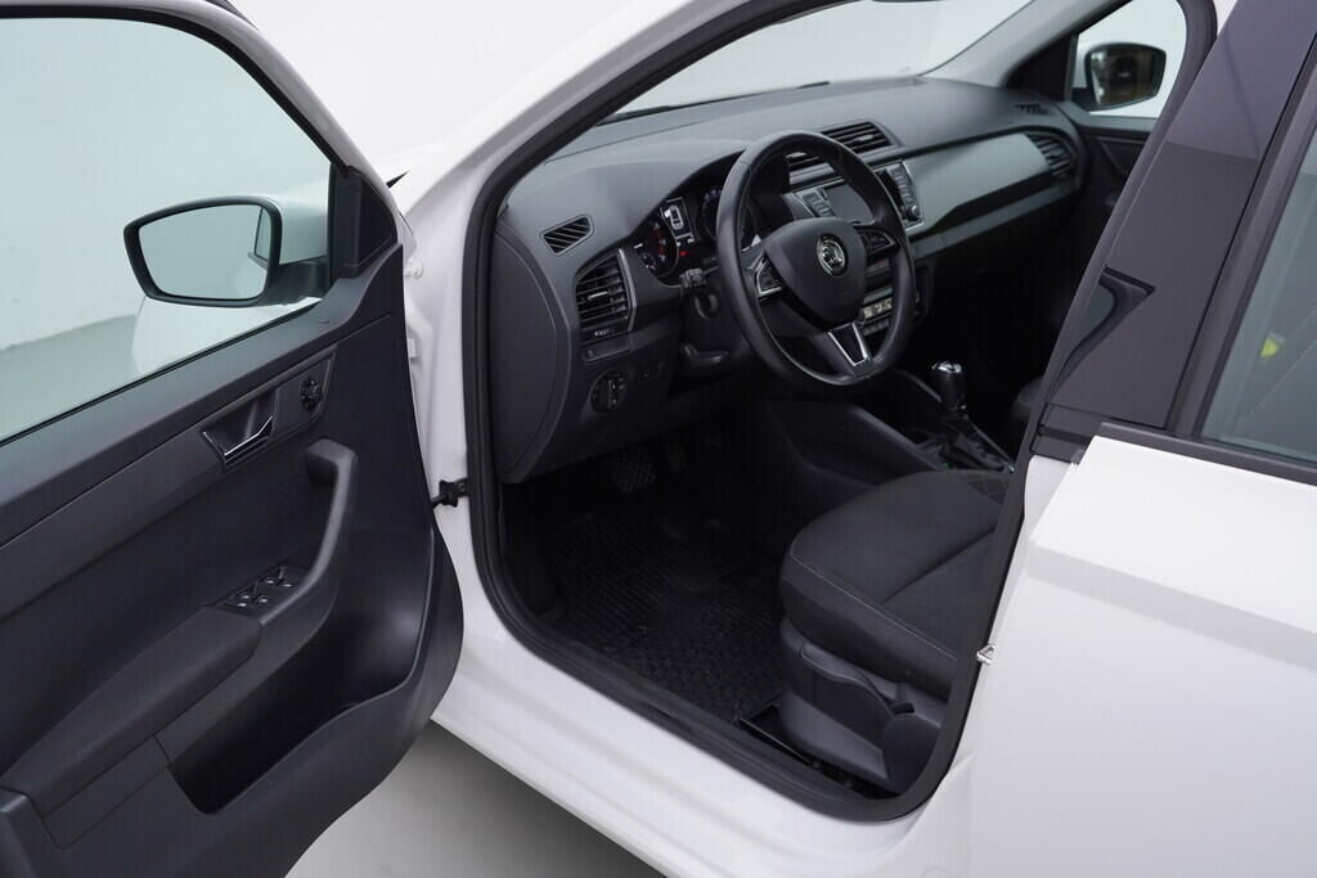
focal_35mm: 36
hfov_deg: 53.1
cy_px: 439
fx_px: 1317
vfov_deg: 36.9
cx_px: 658
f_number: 4
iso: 125
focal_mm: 24
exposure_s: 1/60
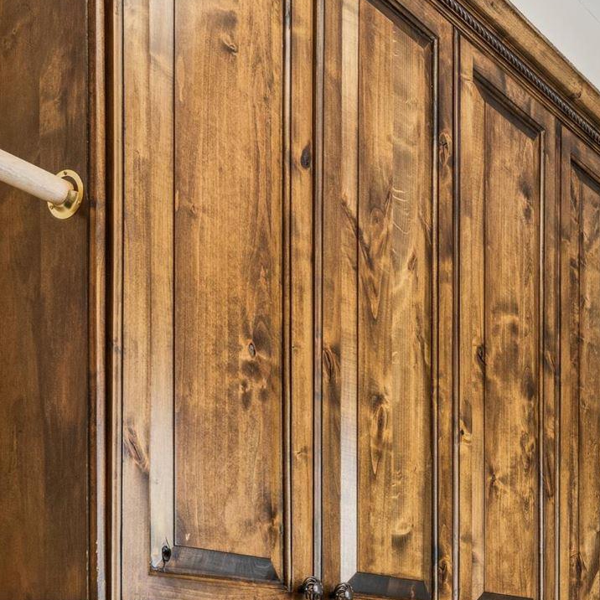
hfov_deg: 25.1
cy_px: 713
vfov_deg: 25.0
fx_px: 1223
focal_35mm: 62
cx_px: 697
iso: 400
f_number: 13
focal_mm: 17.1
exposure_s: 1/13
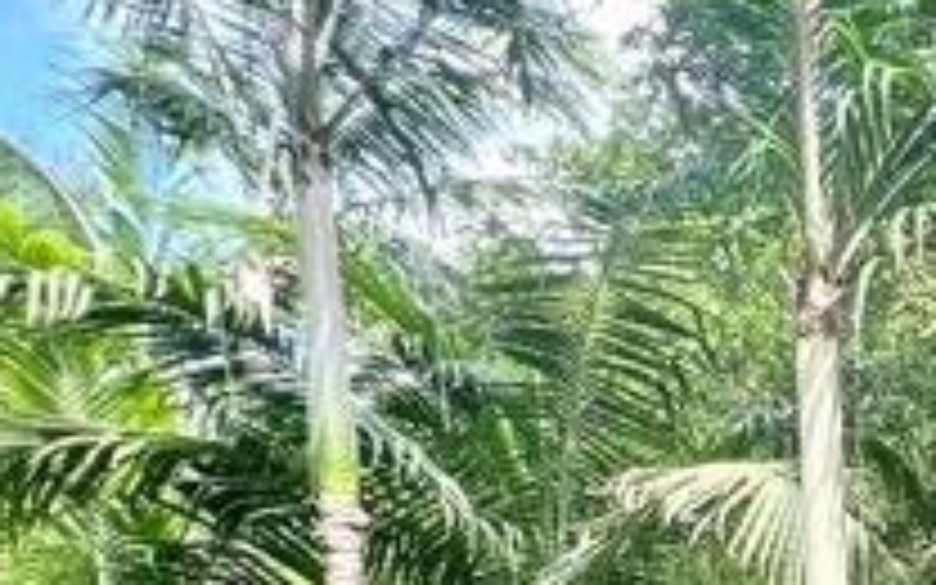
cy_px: 792
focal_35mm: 53
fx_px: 1352
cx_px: 1742
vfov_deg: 21.7
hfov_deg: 21.4
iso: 32
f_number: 1.8
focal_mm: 1.57
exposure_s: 1/170
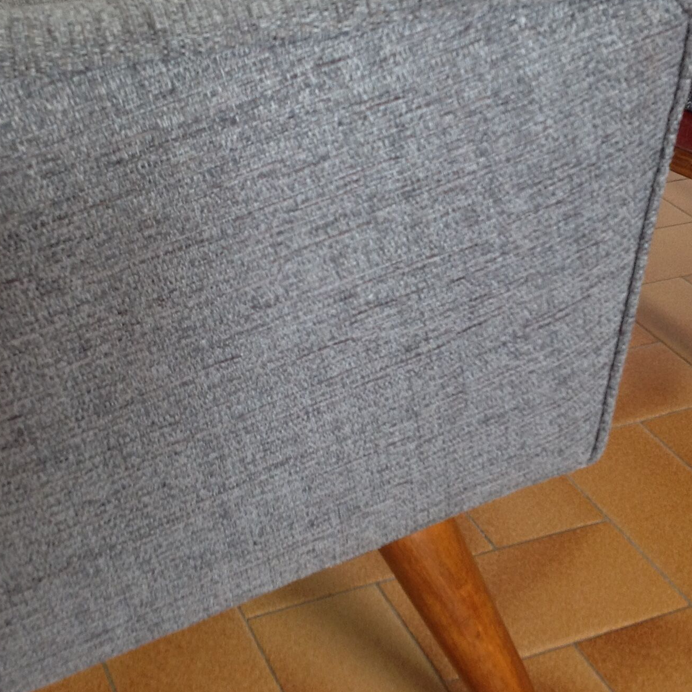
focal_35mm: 61
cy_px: 251
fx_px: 1380
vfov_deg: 28.0
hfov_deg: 28.1
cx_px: 305
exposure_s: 1/15
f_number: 2.4
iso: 100
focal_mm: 4.28
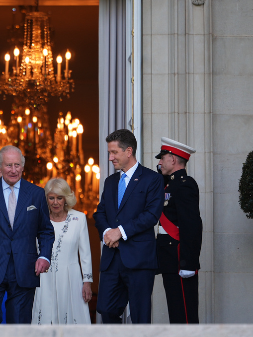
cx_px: 28
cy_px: 168
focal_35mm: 326
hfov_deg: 4.6
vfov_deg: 6.1
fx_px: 3178
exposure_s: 1/500
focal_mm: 150
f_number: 2
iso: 125
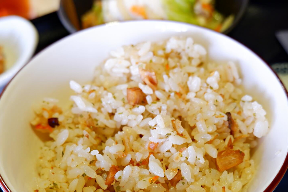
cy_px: 123
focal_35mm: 41
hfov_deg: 47.4
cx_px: 149
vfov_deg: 32.4
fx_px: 328
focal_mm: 15
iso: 200
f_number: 3.5
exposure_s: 1/50
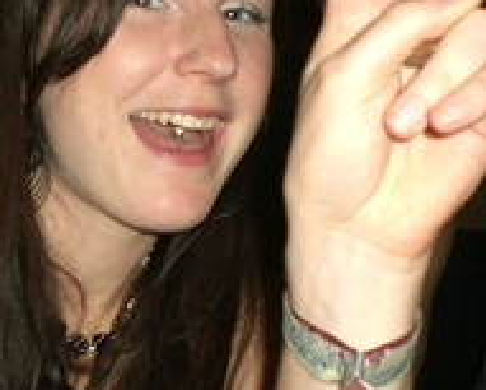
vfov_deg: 22.2
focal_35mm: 68
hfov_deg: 27.2
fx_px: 979
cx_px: 79
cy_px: 306
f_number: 3.1
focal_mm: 6.3
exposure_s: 1/60
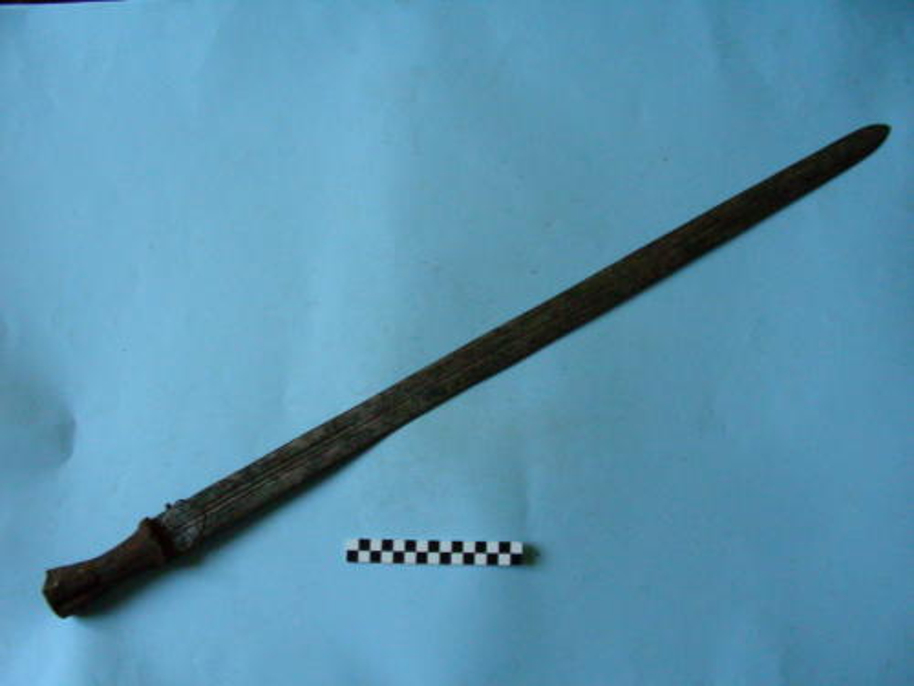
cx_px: 457
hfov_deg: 49.0
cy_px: 343
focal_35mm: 38
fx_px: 1003
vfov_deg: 37.7
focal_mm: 6.3
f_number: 3.5
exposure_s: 1/62.2
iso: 400
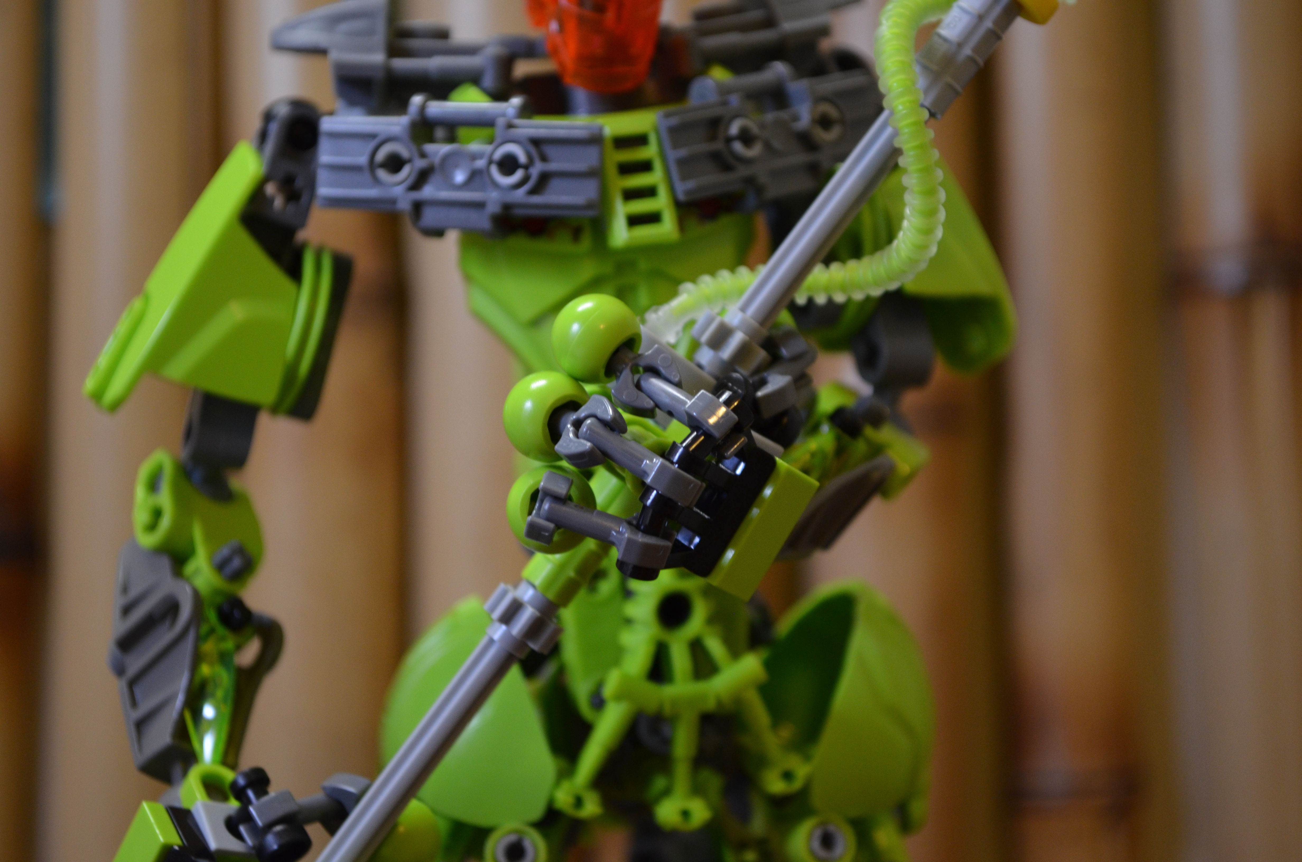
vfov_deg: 16.5
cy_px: 431
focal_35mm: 82
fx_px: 2978
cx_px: 651
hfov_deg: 24.7
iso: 1000
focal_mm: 55
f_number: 5.6
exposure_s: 1/13
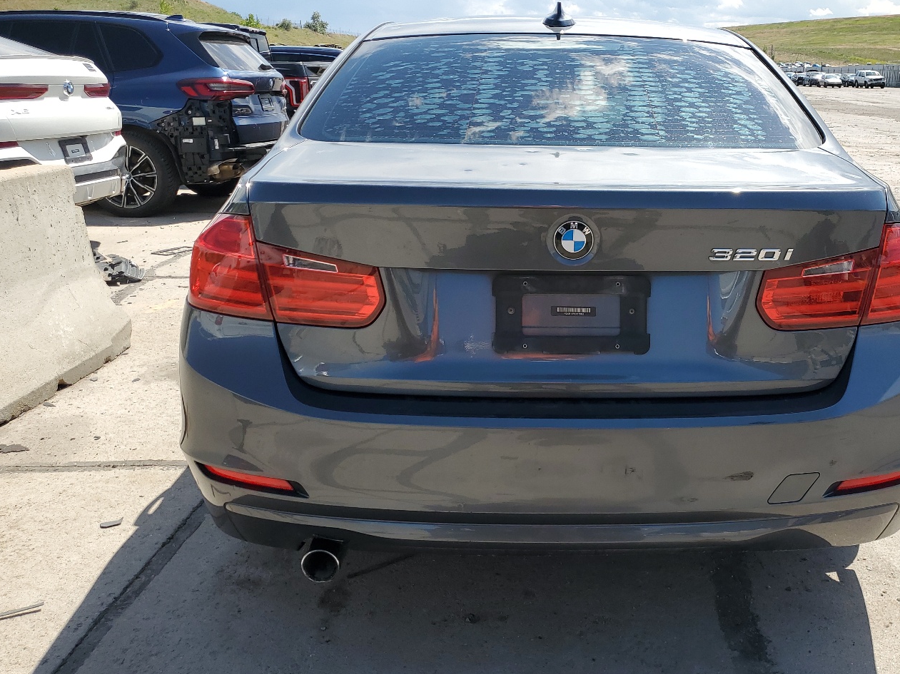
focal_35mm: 33
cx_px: 555
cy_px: 339
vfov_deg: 42.9
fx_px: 858
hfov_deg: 54.8
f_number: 1.5
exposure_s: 1/2000
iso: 50
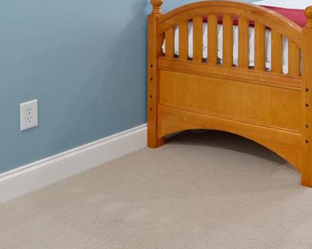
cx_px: 370
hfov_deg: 28.1
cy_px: -56
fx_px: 545
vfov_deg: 23.4
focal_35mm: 59
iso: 400
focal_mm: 9
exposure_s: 1/4
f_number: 5.6
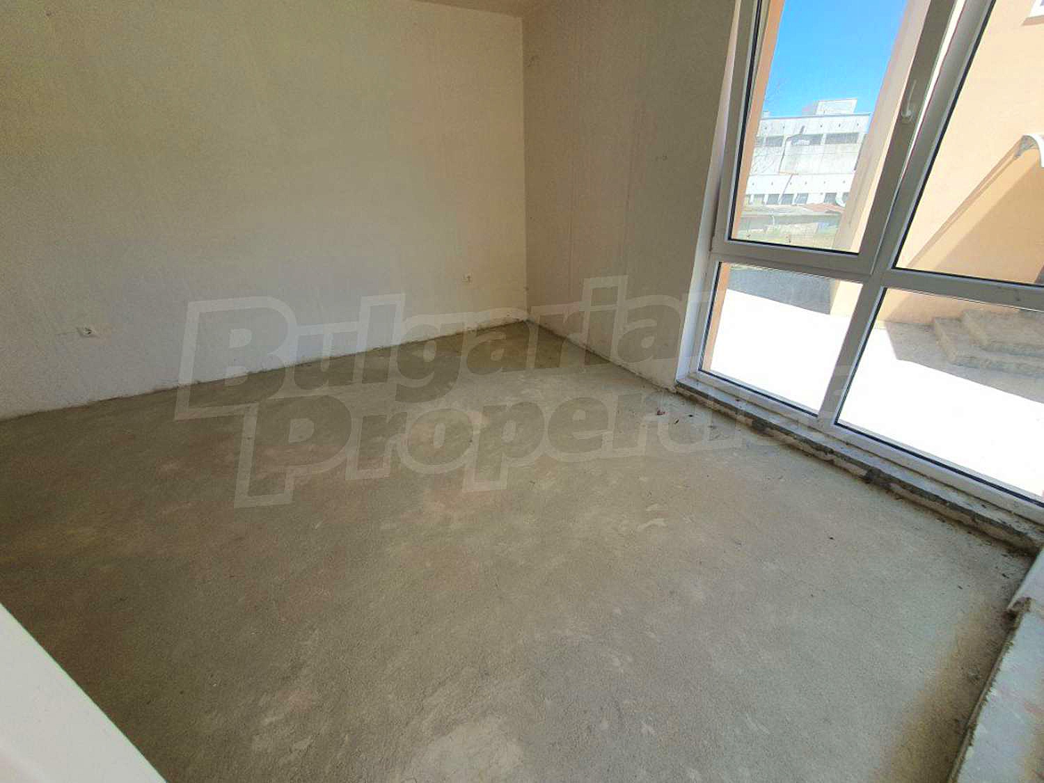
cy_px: 392
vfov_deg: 89.9
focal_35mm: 13
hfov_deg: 106.2
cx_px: 522
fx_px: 392
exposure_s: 1/306
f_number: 2.2
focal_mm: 1.8
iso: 50
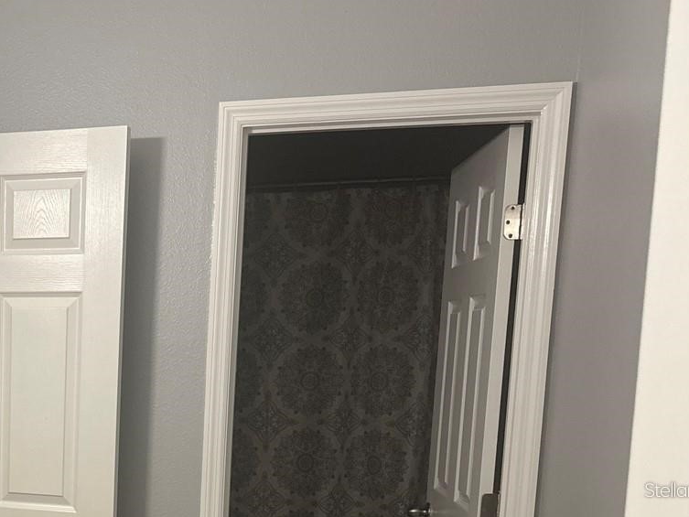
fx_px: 1015
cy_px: 490
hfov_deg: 34.1
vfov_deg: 27.3
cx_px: -1
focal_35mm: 51
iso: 200
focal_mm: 6.86
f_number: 1.78
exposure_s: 1/60
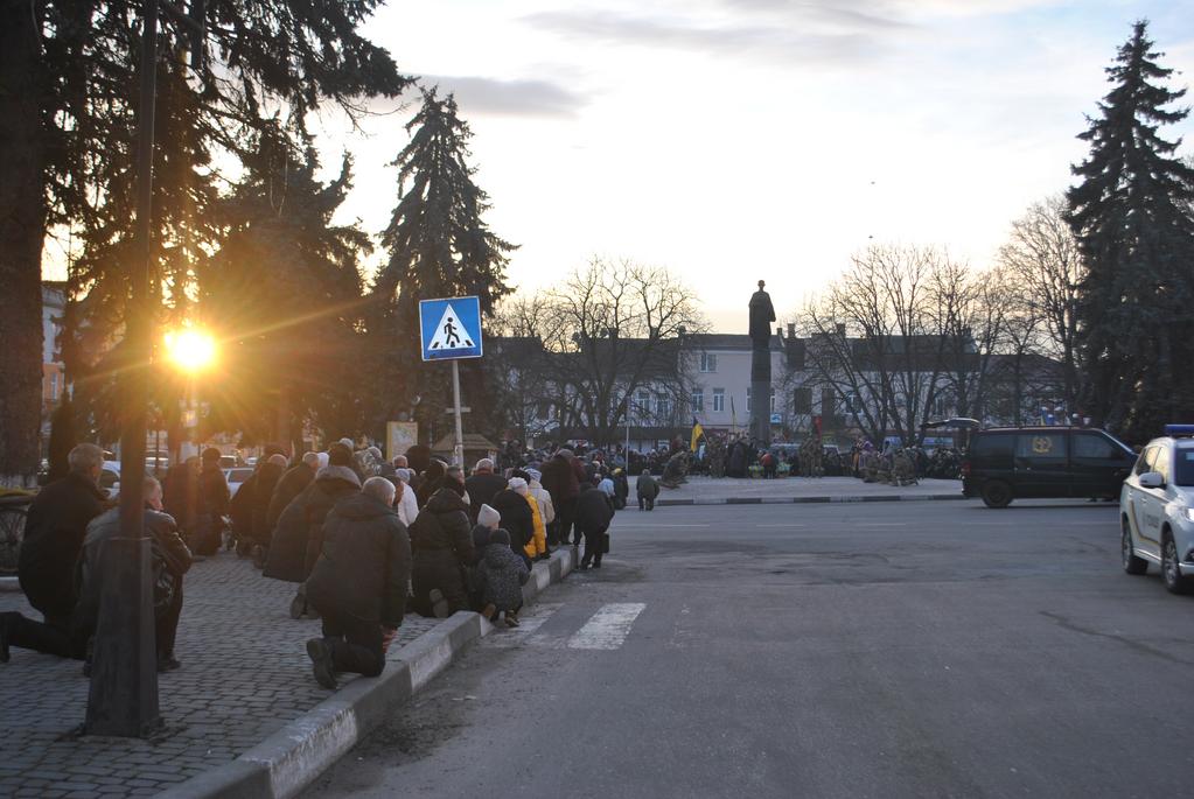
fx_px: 1594
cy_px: 400
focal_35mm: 48
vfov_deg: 28.2
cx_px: 597
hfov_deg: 41.1
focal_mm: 32
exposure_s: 1/125
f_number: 4.8
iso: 110
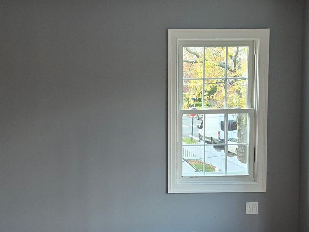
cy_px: 142
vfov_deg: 22.9
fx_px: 571
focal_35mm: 64
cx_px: 105
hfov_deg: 30.1
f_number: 1.8
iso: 320
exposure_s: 1/120
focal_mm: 5.4
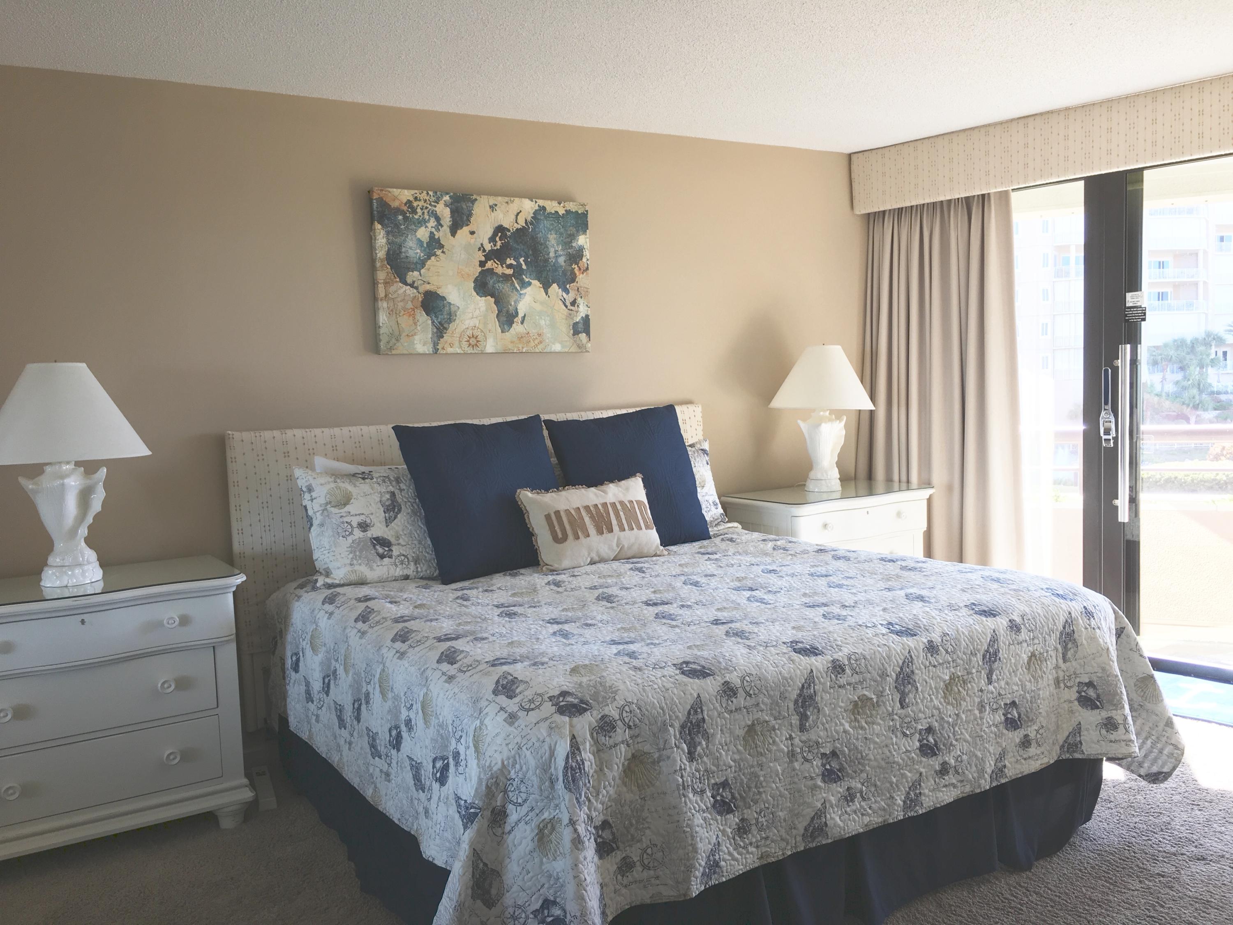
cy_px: 462
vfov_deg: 48.2
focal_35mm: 29
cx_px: 616
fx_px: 1033
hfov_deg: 61.7
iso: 25
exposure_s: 1/40
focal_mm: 4.15
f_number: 2.2
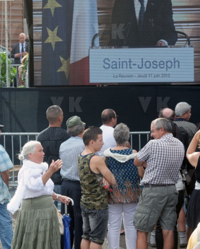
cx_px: 109
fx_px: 1117
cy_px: 119
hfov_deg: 10.2
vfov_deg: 12.8
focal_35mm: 151
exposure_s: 1/200
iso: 250
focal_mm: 70
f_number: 6.3
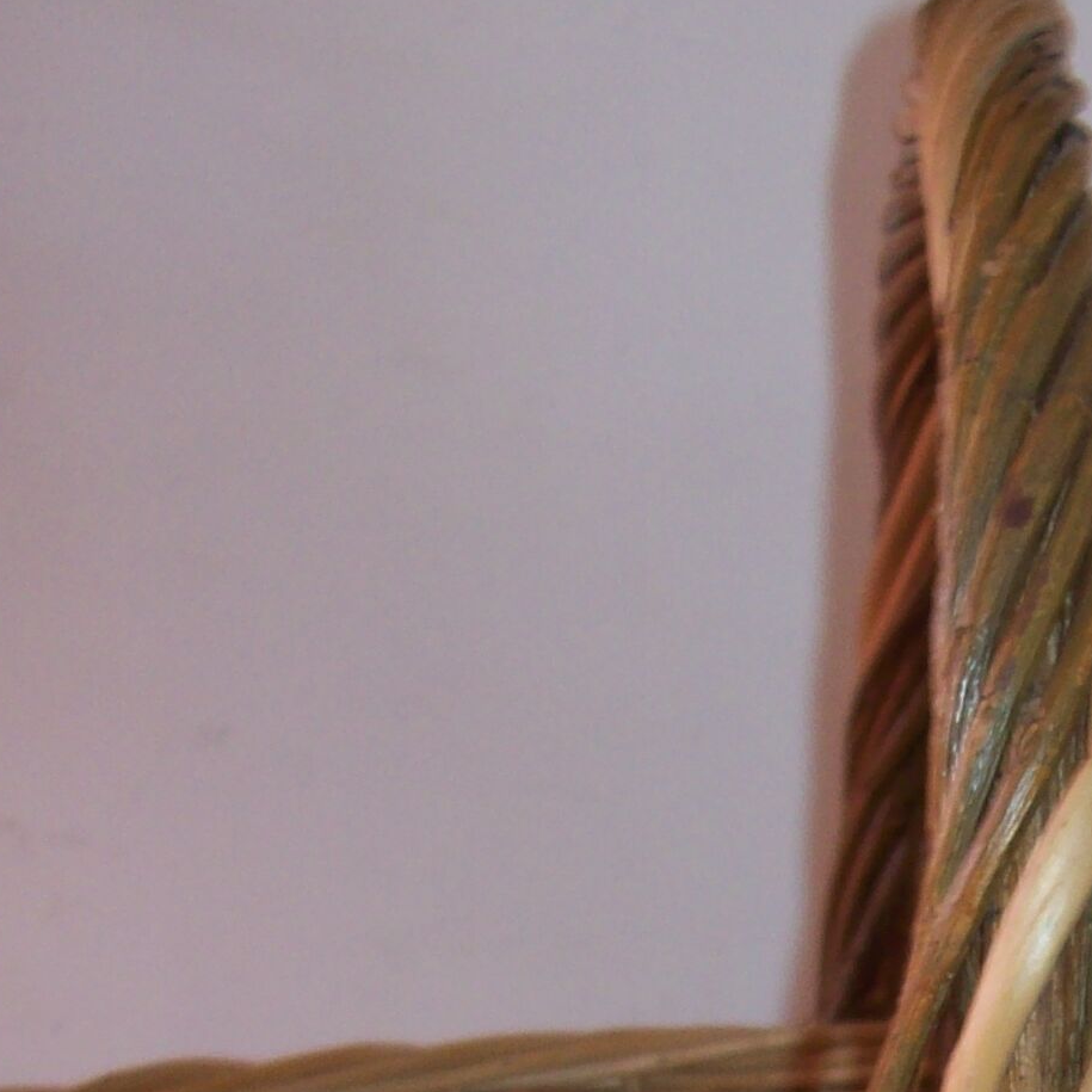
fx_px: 3533
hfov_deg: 17.4
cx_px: 913
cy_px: 1267
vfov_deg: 16.9
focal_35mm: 99
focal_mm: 6
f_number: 2.7
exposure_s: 1/64
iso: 80
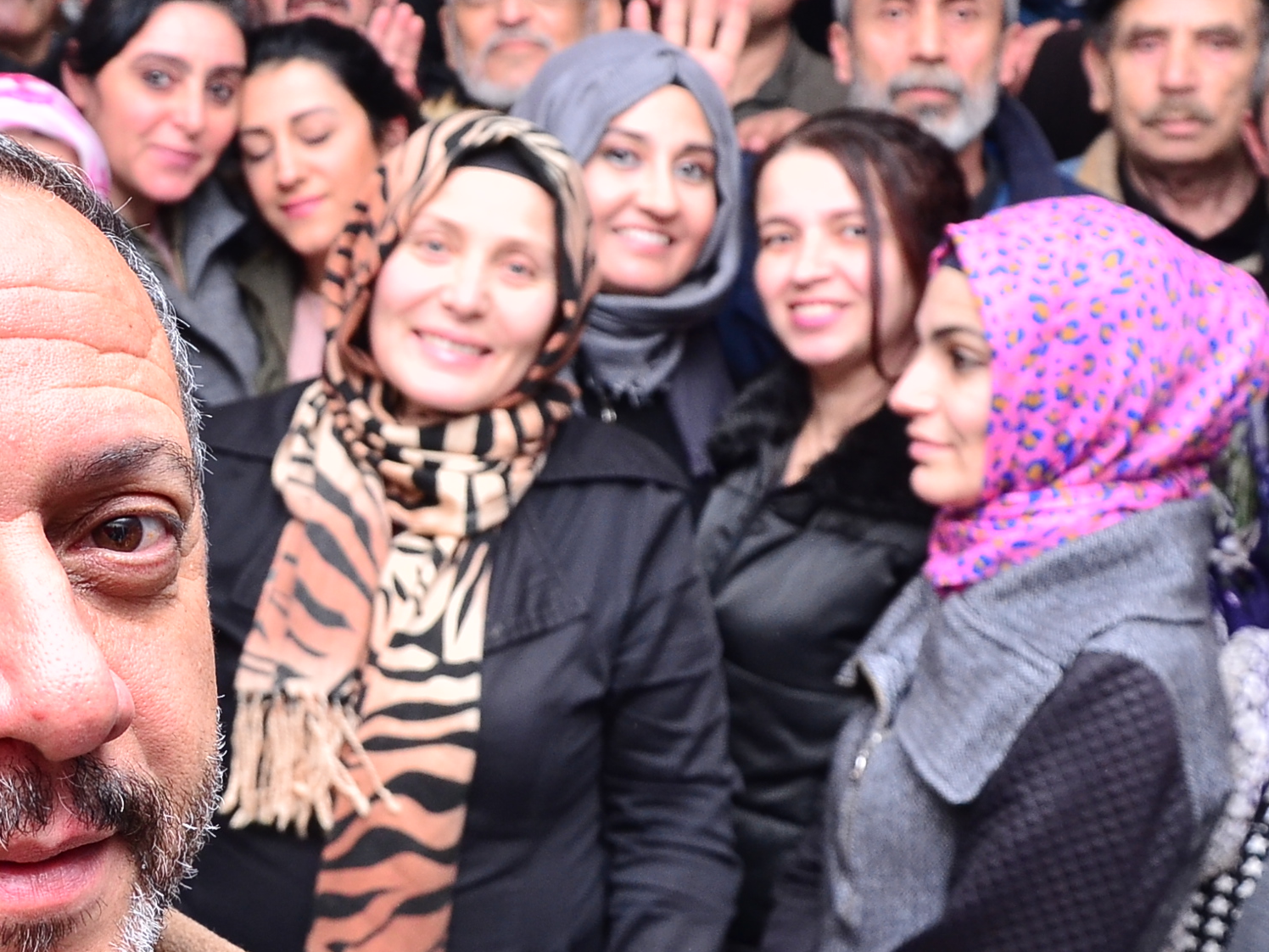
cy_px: 412
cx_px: 221
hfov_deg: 29.4
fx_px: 2346
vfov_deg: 22.9
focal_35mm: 64
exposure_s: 1/250
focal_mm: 18
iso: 320
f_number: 5
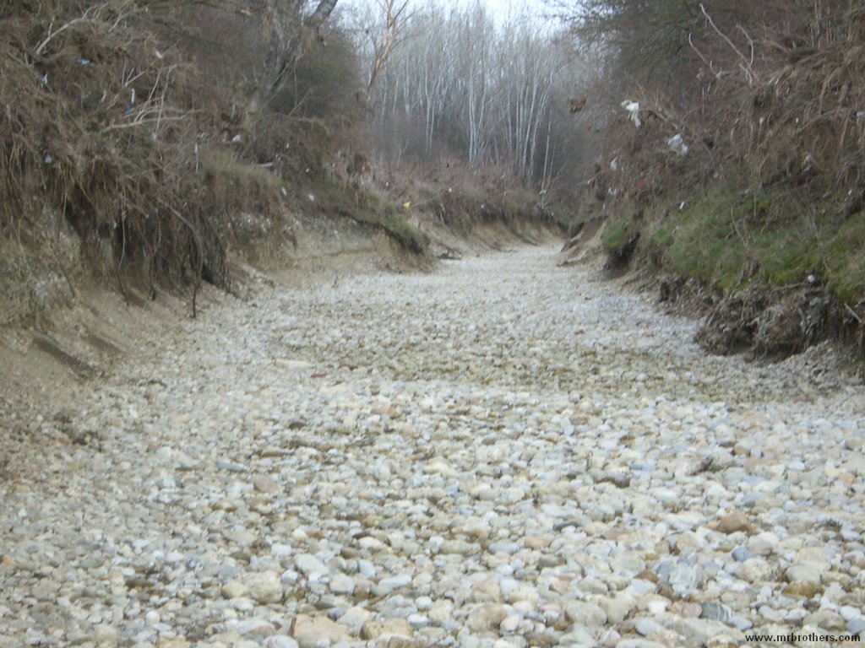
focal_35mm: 114
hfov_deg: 17.3
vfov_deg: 13.0
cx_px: 432
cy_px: 324
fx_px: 2849
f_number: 5.2
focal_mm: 18.6
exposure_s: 1/160
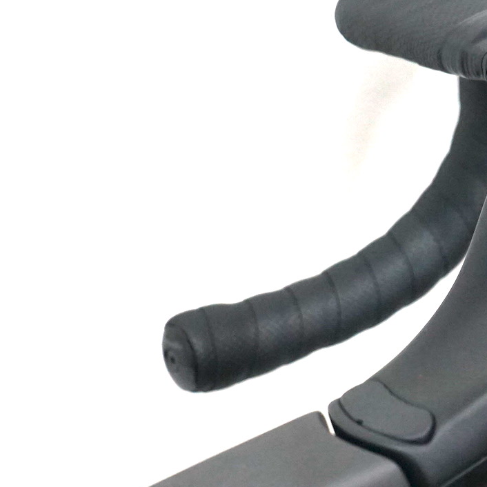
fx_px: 2244
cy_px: 339
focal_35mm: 141
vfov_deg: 12.4
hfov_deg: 12.2
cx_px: 528
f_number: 4.5
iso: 1600
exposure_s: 1/160
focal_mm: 51
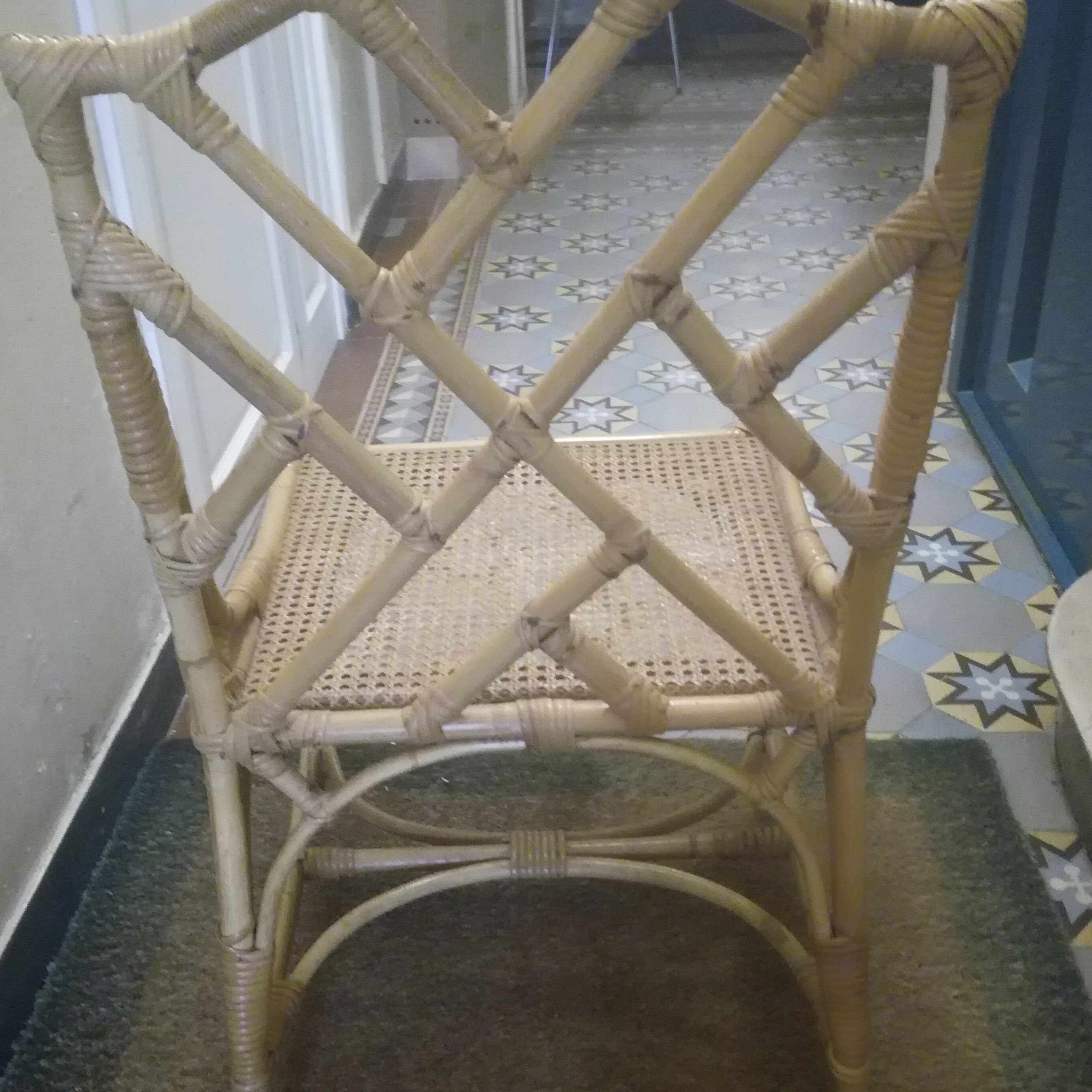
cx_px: 544
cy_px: 573
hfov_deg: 46.0
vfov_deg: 46.0
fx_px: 1285
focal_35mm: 36
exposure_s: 1/14.3
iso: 1000
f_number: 2
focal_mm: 3.79
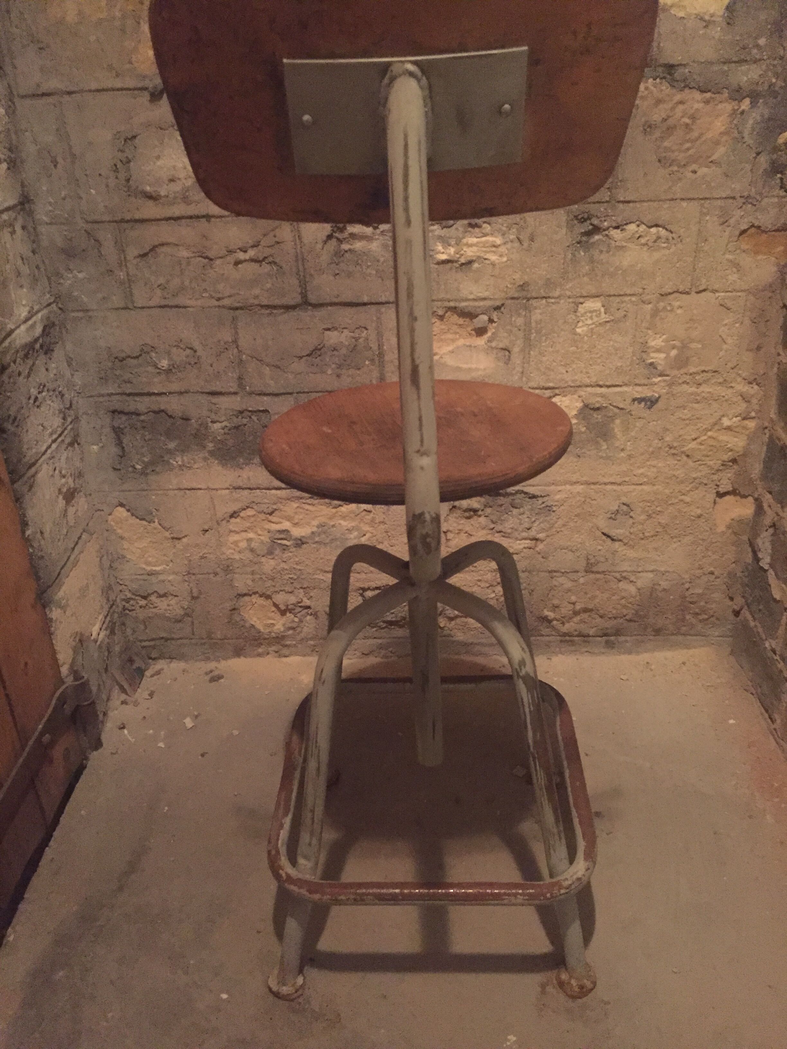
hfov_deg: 48.2
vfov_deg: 61.7
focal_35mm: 29
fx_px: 879
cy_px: 524
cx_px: 394
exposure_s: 1/17
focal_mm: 4.15
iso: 800
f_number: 2.2
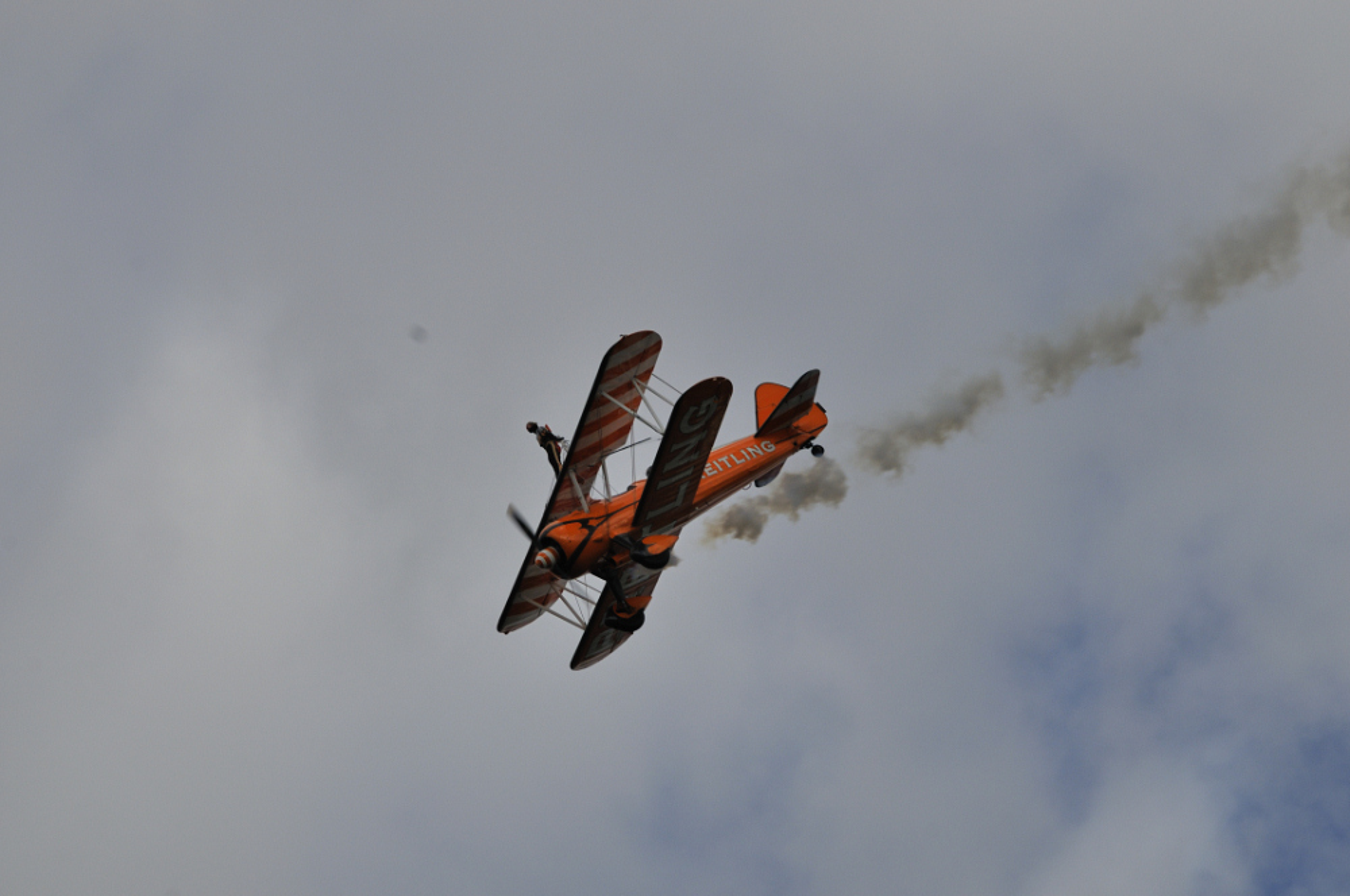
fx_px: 16853
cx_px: 675
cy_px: 448
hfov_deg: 4.6
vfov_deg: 3.0
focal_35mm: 450
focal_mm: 300
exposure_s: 1/800
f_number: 10
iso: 200
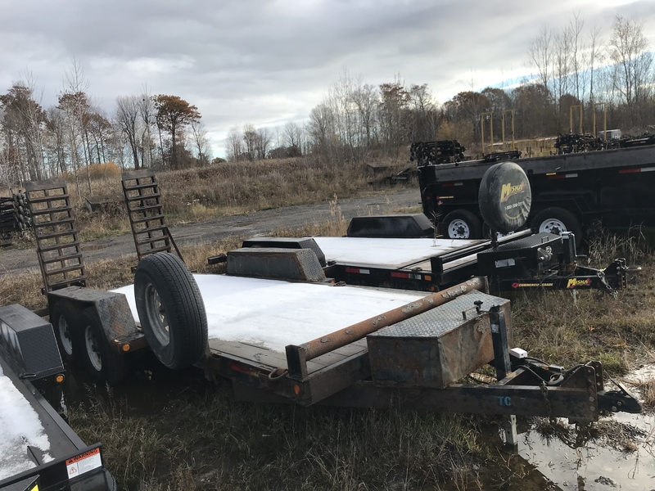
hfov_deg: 63.4
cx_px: 328
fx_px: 530
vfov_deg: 49.7
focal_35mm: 28
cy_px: 246
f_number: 1.8
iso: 20
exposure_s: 1/997
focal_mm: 3.99
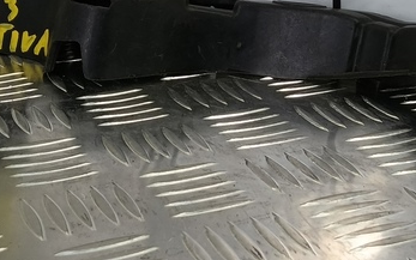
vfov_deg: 17.9
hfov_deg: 28.5
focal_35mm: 72
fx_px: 816
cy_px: 37
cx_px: 255
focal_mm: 4.11
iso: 94
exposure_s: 1/50
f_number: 1.6
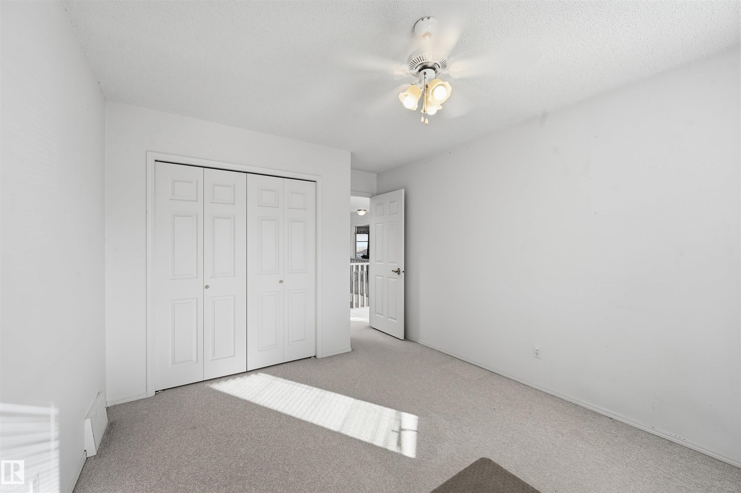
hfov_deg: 104.3
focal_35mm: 14
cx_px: 370
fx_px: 288
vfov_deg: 81.1
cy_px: 246
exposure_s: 1/125
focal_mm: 14
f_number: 8
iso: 100
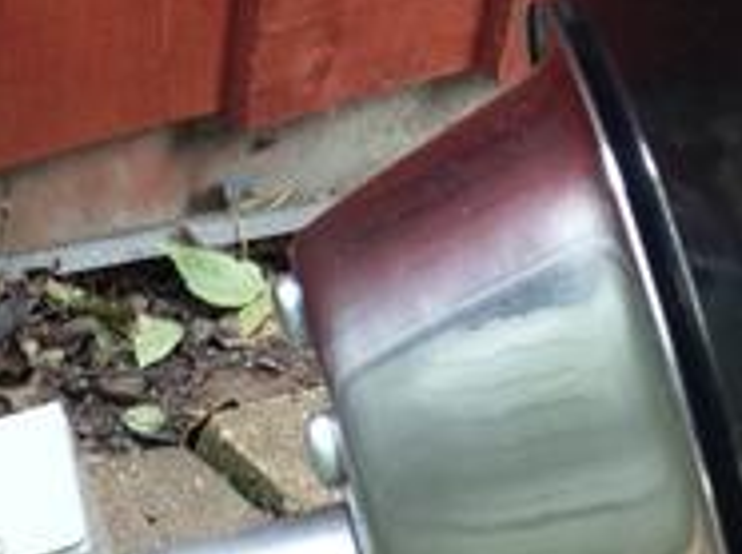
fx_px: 2697
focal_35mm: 126
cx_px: 120
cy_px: 883
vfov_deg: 11.2
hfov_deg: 15.5
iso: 160
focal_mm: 4.58
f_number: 1.8
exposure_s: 1/50
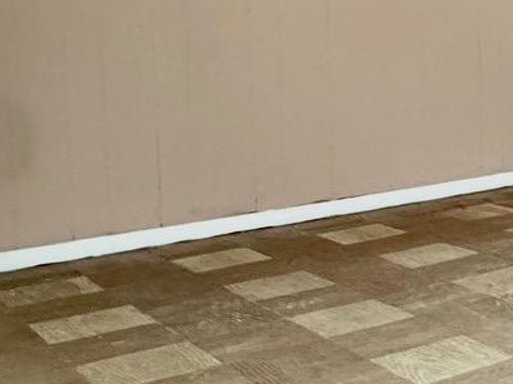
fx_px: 1037
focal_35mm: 70
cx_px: 757
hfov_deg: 22.9
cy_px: 53
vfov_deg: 20.6
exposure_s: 1/60
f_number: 2.2
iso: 400
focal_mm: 2.22
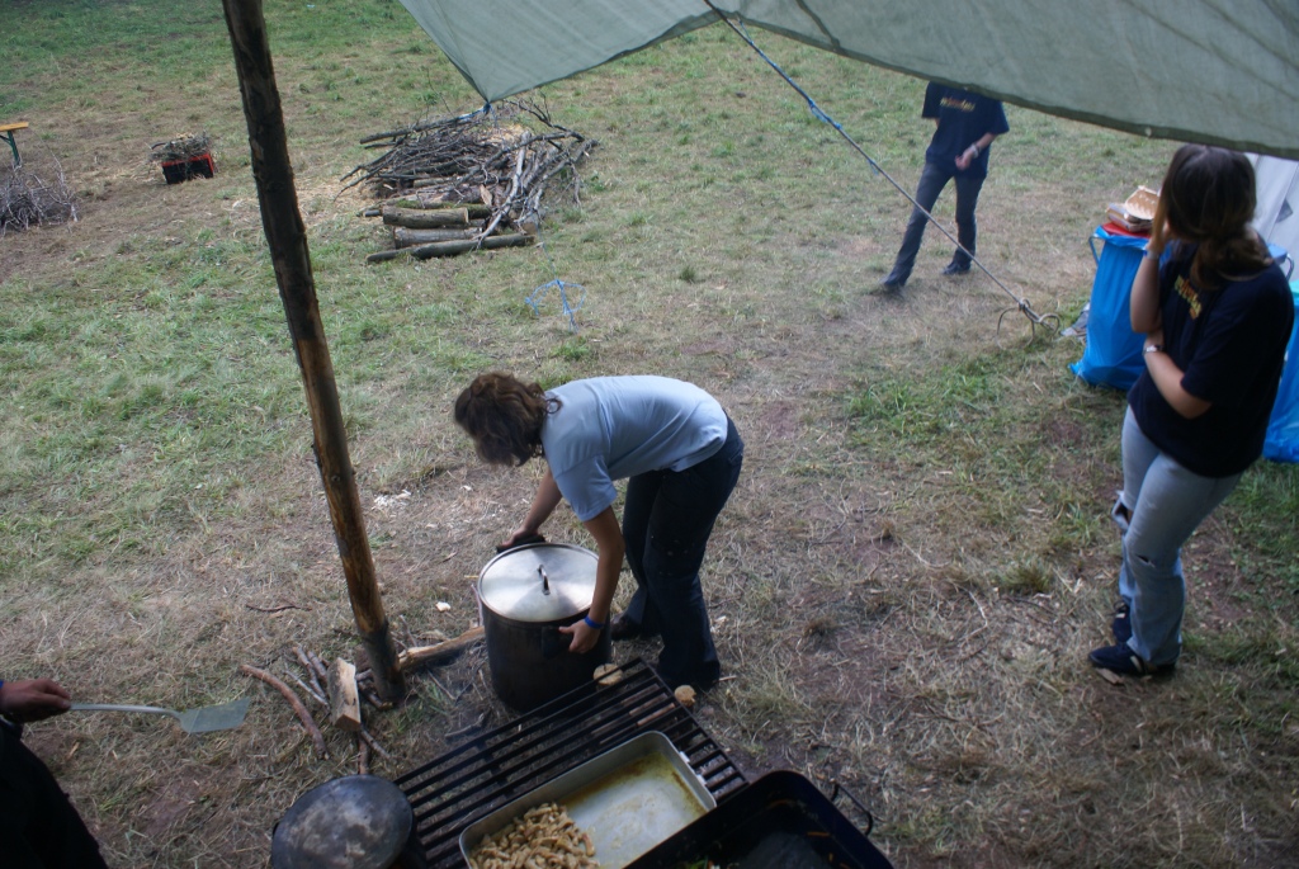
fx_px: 975
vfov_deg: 48.0
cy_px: 434
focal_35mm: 27
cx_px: 650
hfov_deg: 67.3
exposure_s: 1/40
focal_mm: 18
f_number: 4.5
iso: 100
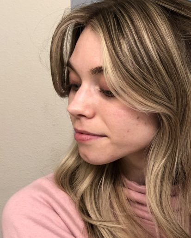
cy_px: 126
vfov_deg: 30.5
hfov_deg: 22.6
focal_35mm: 62
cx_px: 229
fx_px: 438
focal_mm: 2.87
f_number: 2.2
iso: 80
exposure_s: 1/60
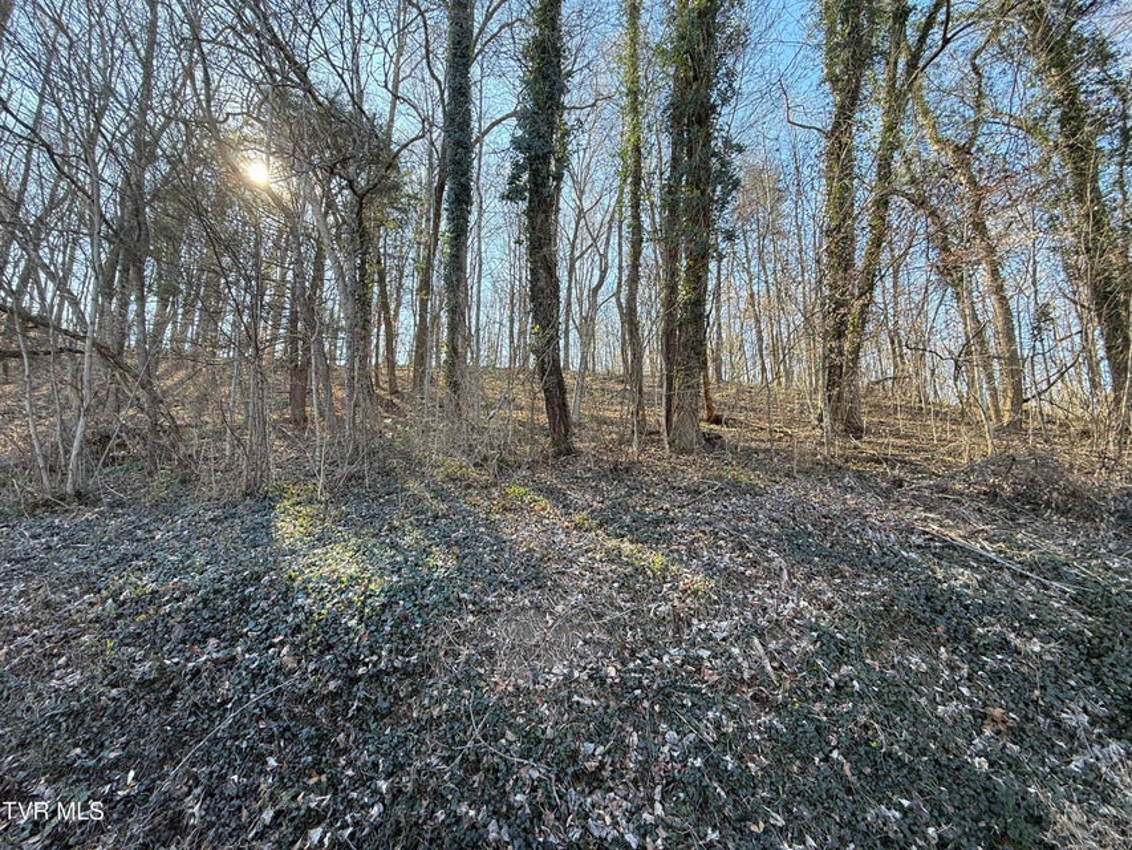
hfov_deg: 102.1
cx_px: 566
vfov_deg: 85.7
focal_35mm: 14
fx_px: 458
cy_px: 425
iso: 64
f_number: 2.2
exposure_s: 1/120
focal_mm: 2.22
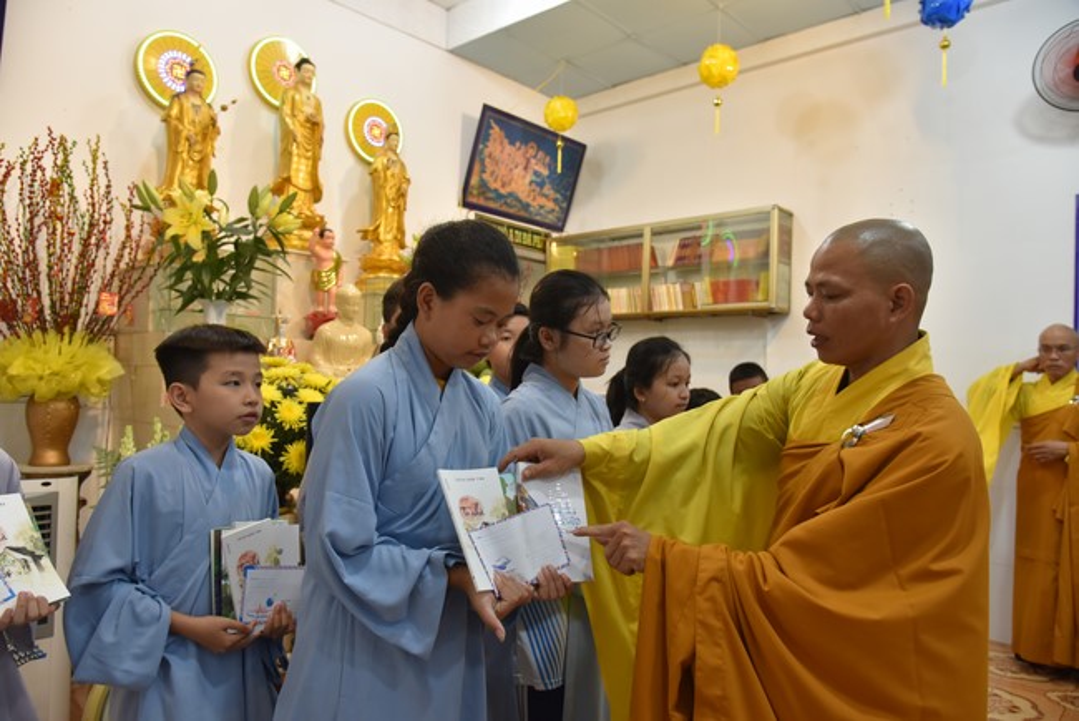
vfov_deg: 53.2
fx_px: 720
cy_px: 360
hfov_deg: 73.7
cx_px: 540
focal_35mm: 24
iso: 640
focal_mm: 24
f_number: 4.5
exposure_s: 1/80
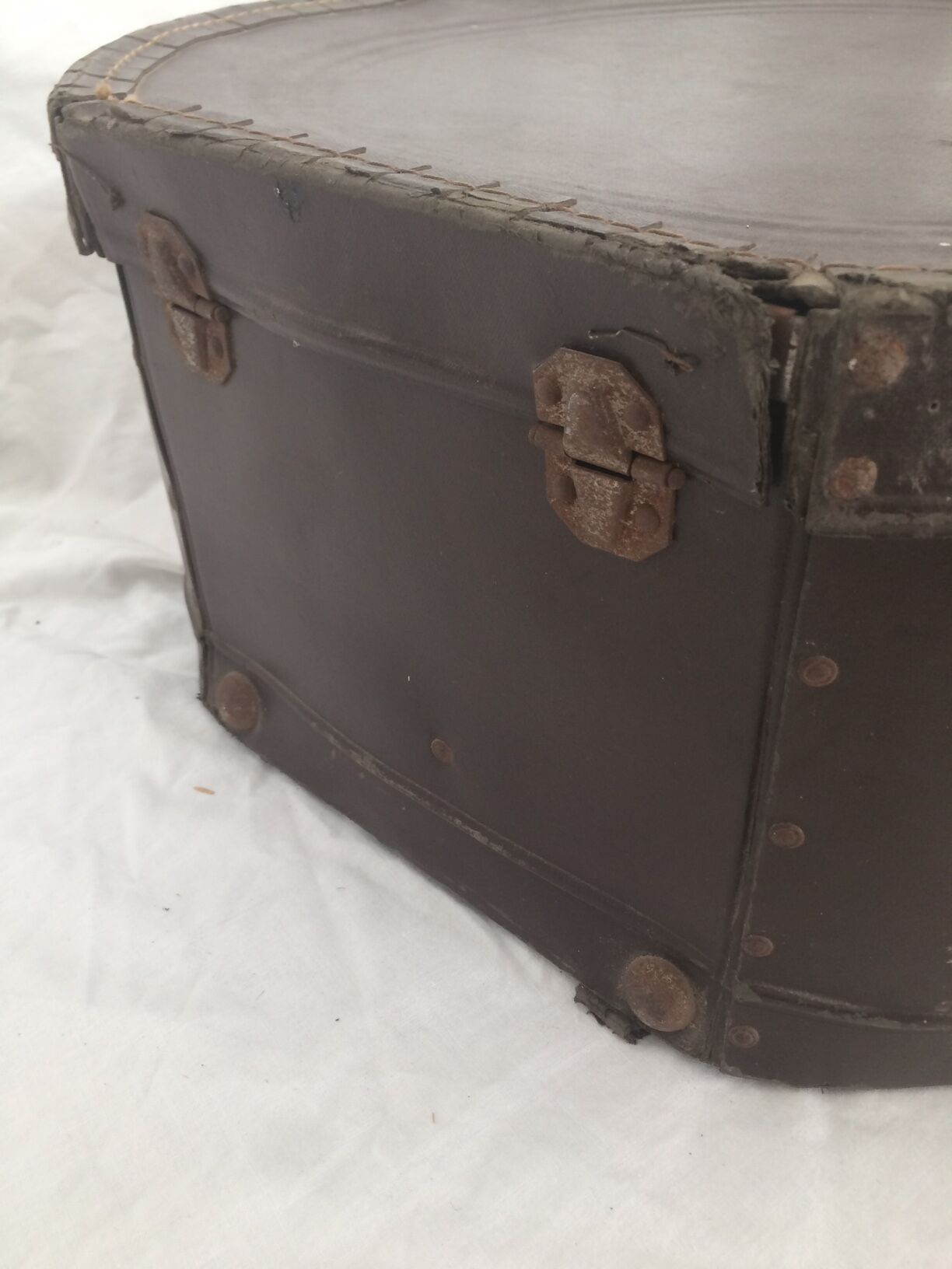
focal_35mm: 29
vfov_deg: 61.7
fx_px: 1063
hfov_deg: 48.2
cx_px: 476
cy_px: 634
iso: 32
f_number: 2.2
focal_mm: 4.15
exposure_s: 1/33
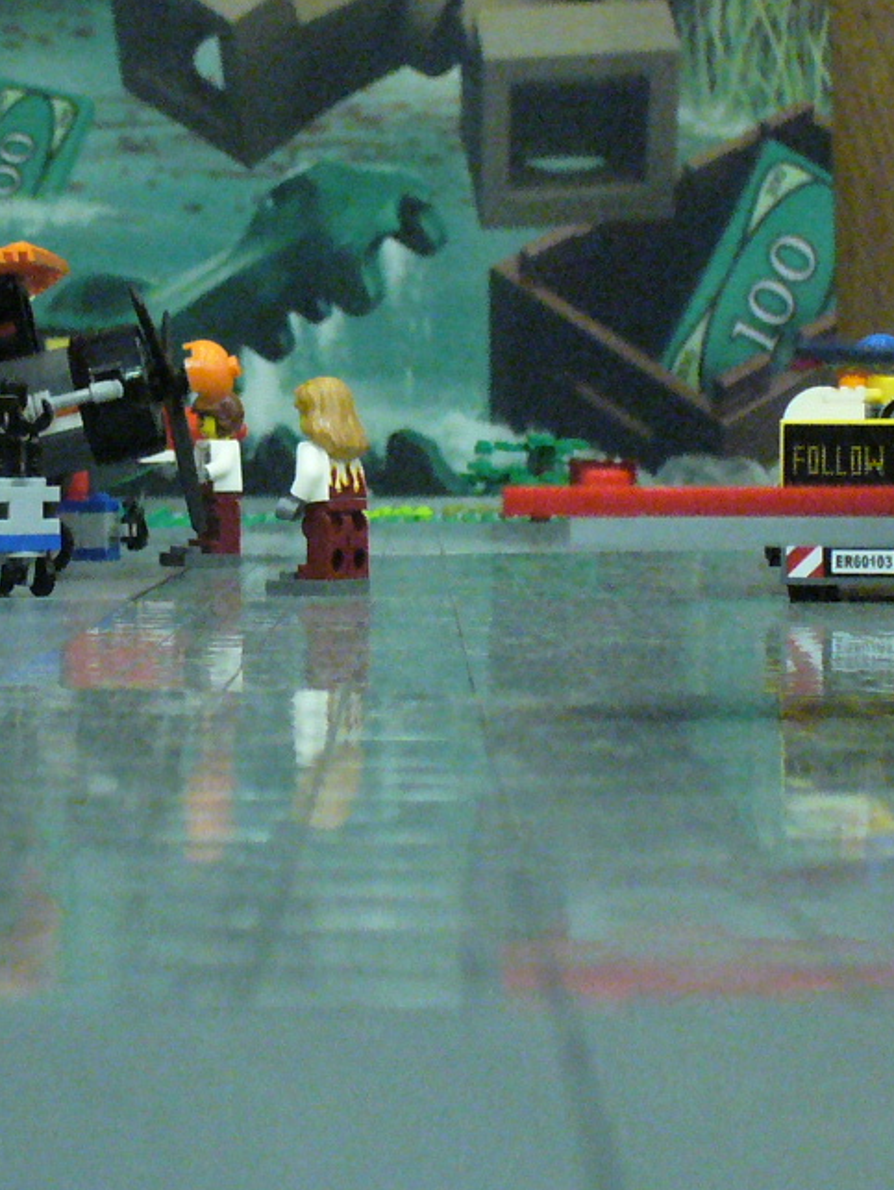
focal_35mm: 92
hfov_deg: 15.9
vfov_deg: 21.2
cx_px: 133
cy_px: 437
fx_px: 3165
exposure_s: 1/25
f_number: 2.8
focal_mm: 6.1
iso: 400
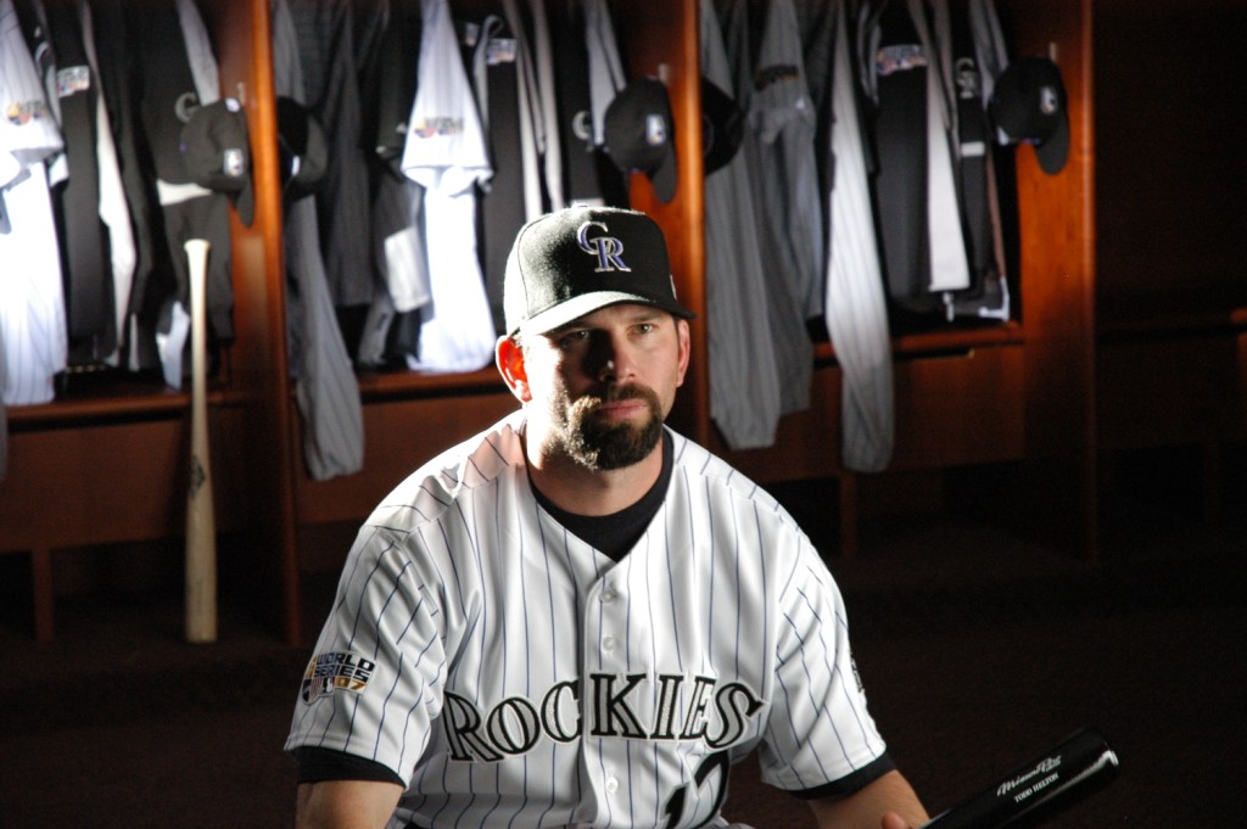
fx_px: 3374
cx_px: 624
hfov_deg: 20.9
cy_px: 414
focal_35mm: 98
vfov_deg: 14.0
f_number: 4.5
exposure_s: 1/20
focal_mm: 65
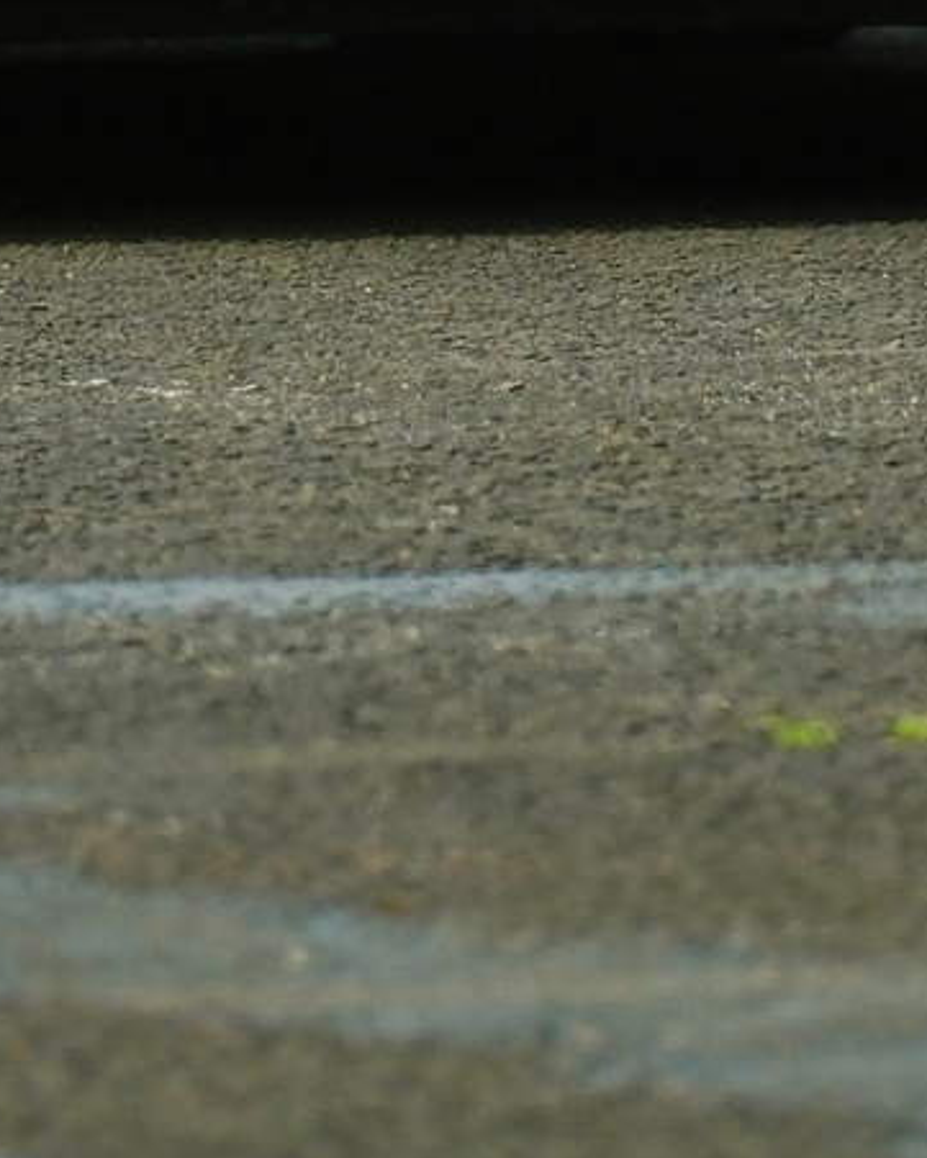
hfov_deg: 1.3
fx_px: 41997
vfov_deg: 1.6
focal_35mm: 1225
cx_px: -123
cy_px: -1000
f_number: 5
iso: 160
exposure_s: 1/1250
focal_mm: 153.2
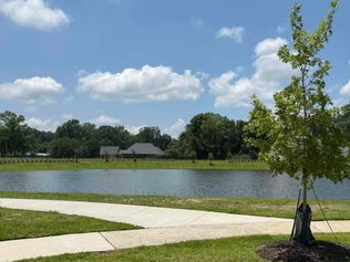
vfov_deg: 37.0
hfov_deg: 47.4
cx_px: 257
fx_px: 384
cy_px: 191
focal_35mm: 38
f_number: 1.78
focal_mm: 6.76
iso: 80
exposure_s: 1/6711
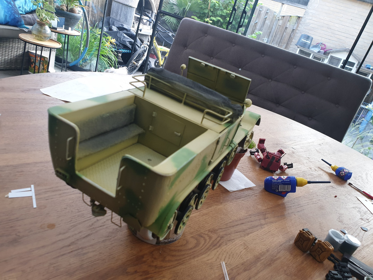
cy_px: 140
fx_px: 280
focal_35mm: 26
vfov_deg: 53.1
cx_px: 186
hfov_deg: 67.3
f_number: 2.4
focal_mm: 4.3
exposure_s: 1/50
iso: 125
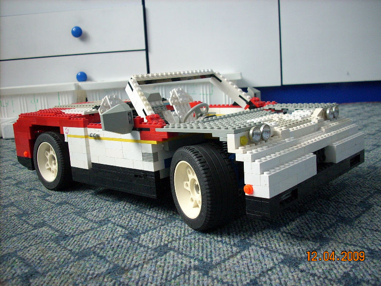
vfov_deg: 38.7
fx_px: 407
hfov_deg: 50.1
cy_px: 143
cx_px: 190
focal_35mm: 37
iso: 200
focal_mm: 6.2
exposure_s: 1/23.2
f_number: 2.8
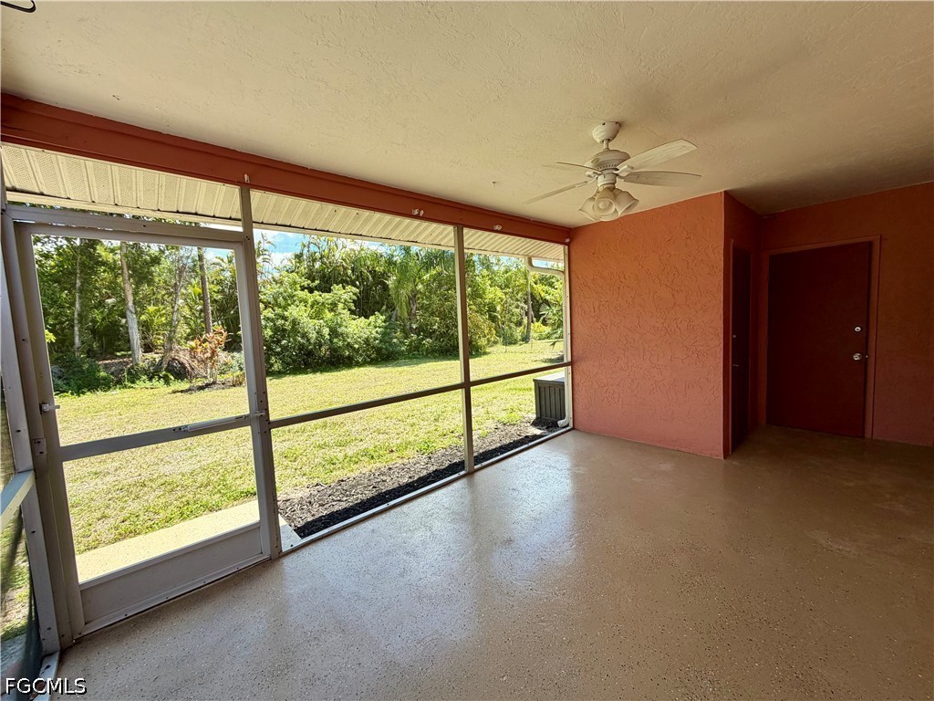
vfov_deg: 85.7
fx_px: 378
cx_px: 467
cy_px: 350
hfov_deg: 102.1
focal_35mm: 14
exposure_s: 1/271
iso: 50
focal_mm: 2.22
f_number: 2.2
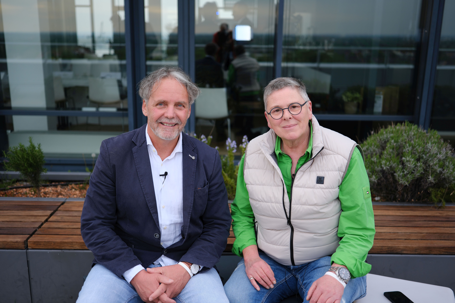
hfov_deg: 54.4
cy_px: 152
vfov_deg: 37.9
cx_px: 228
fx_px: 442
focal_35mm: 35
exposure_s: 1/800
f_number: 1.4
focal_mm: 23
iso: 125
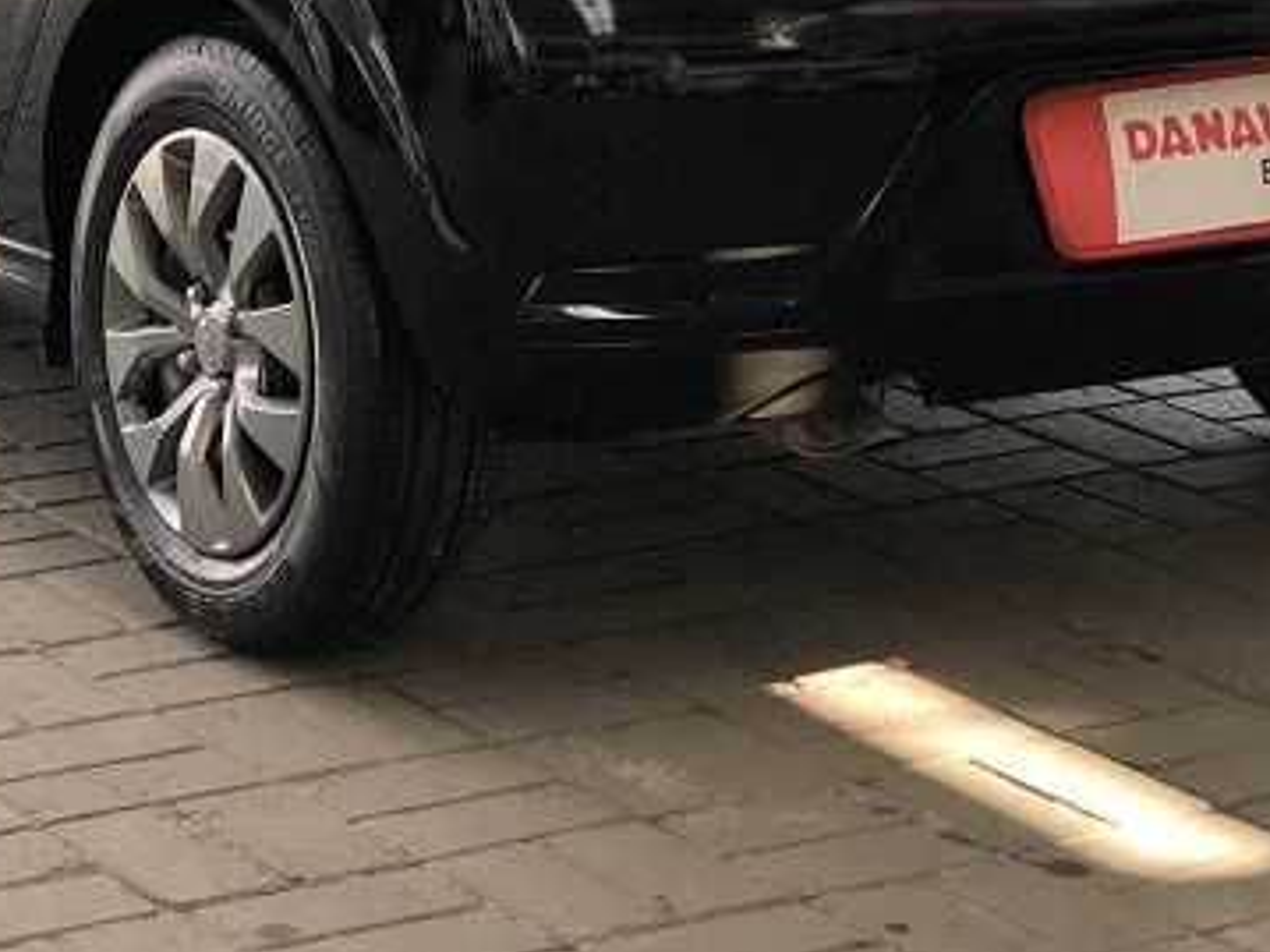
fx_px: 4695
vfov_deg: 11.4
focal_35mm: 128
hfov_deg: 15.4
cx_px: 529
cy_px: -101
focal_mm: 6.6
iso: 20
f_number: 2.8
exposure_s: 1/30
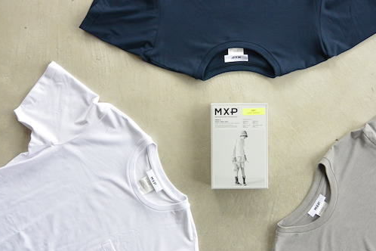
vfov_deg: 34.2
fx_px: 407
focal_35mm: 39
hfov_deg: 48.9
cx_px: 242
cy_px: 127
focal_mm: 11
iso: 500
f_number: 3.5
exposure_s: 1/125
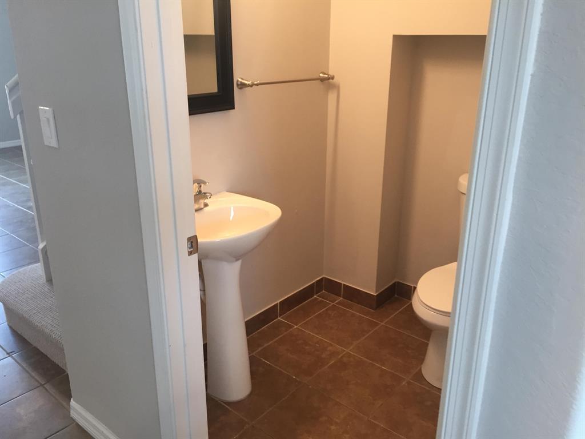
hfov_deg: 61.7
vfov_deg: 48.2
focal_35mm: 29
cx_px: 292
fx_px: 490
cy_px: 220
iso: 100
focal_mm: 4.15
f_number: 2.2
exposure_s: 1/30
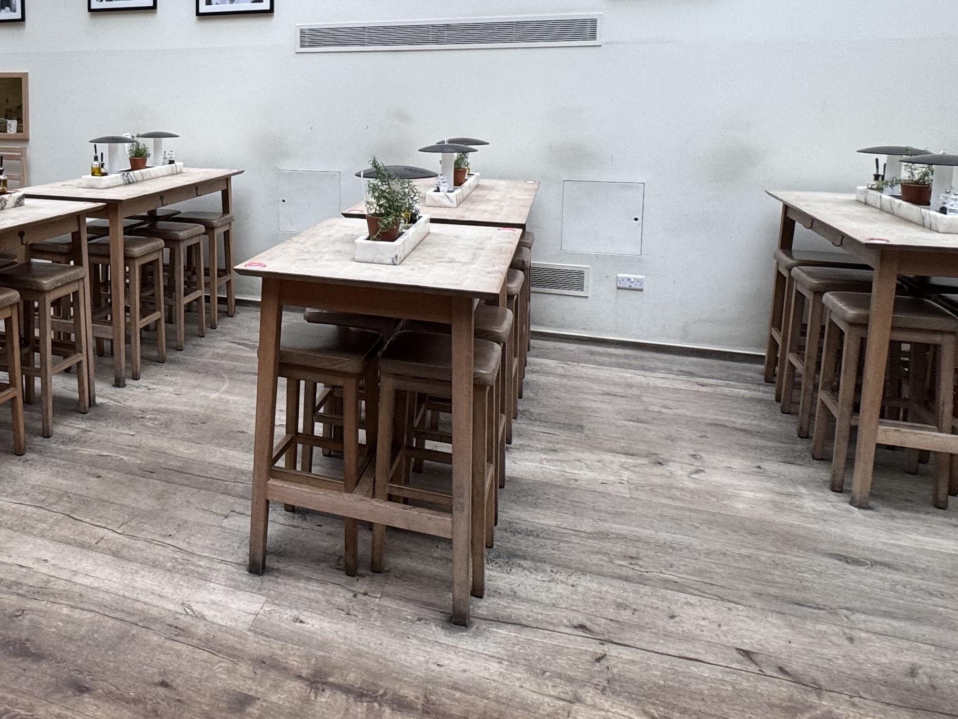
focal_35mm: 31
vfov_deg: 43.9
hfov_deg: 54.2
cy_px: 177
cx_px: 186
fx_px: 858
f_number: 2.2
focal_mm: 2.22
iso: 100
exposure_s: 1/123
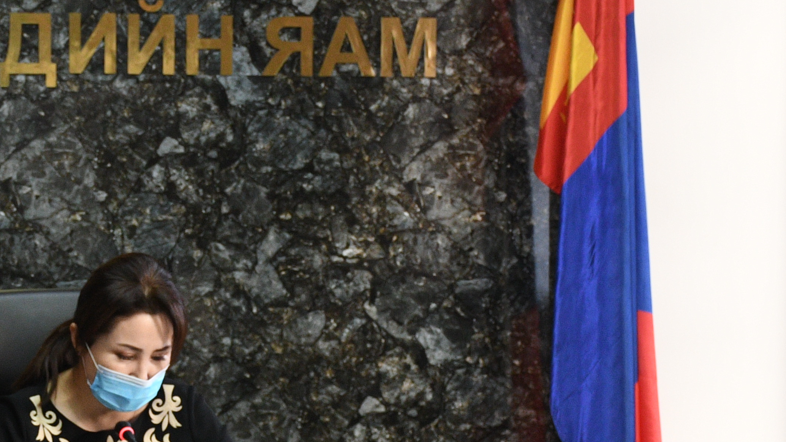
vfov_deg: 6.0
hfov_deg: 10.6
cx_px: 259
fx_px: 4231
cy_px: 442
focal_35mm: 203
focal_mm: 48
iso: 1250
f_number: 5.6
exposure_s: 1/60
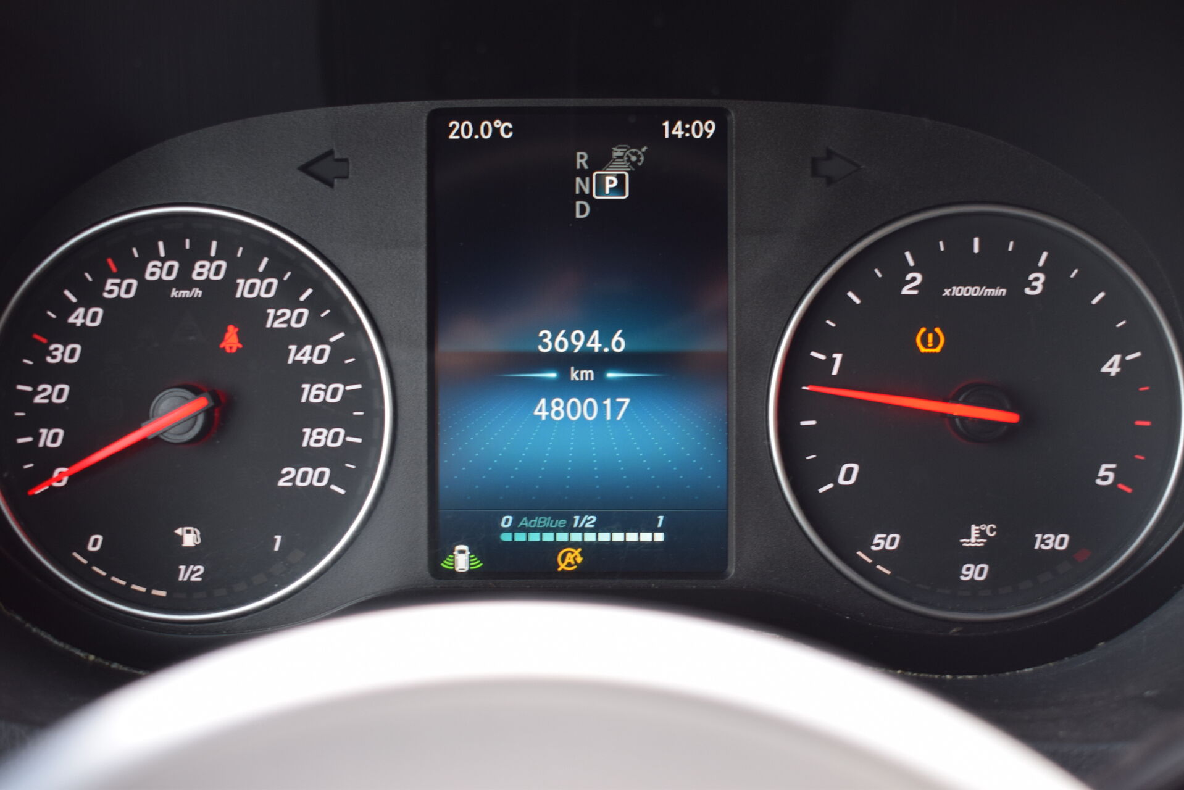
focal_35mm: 51
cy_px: 395
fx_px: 1678
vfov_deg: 26.5
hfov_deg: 38.9
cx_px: 592
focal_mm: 34
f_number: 4.5
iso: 400
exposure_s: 1/80
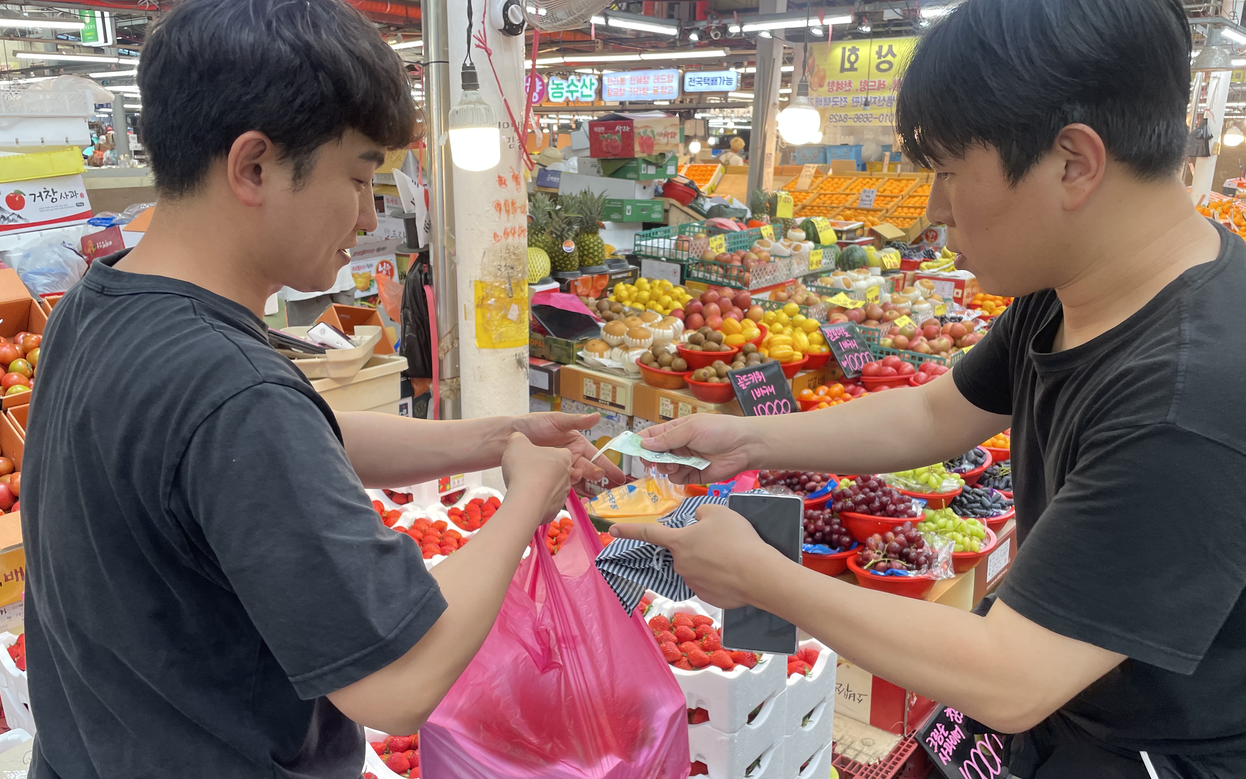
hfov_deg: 66.5
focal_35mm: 28
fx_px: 951
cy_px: 444
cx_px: 624
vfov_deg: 44.4
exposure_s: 1/120
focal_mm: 4.2
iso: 64
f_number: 1.6
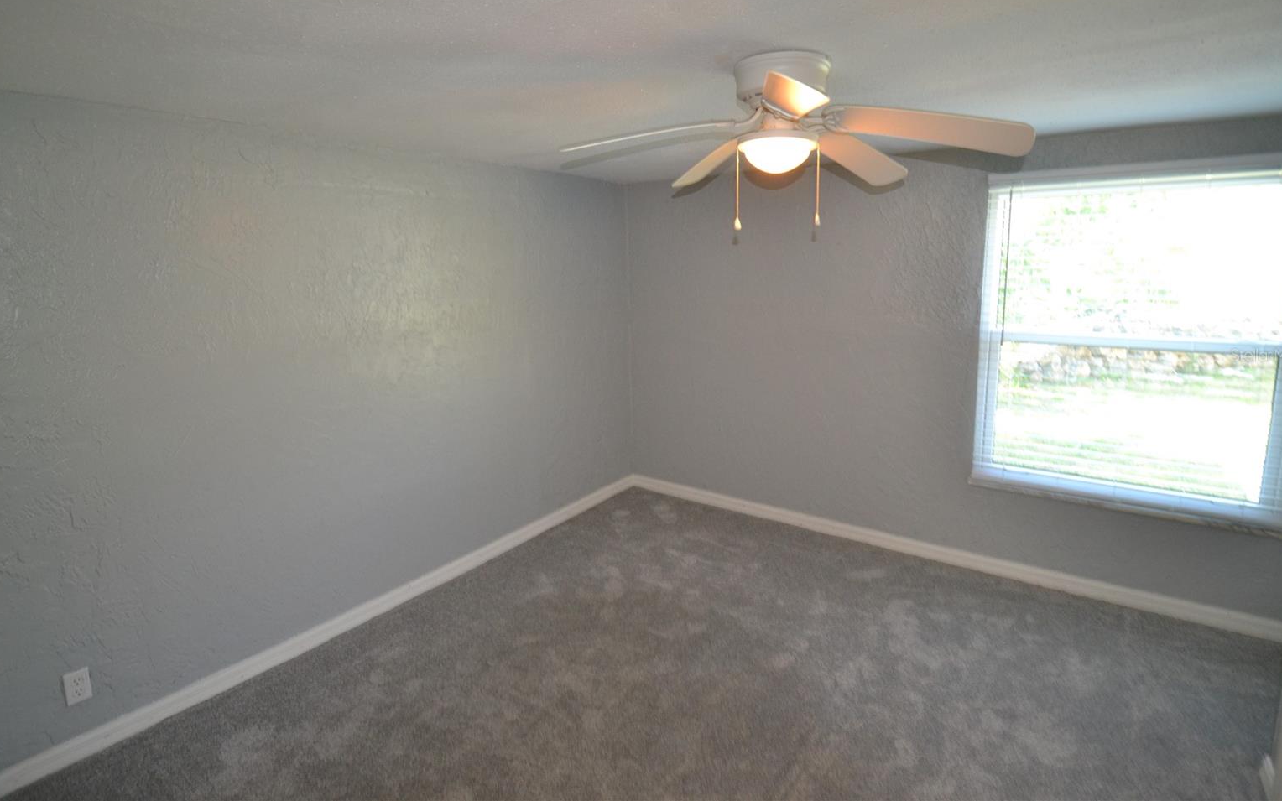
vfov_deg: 71.0
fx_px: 559
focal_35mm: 16
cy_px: 355
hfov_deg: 97.8
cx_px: 634
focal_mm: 10
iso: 800
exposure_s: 1/60
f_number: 3.5
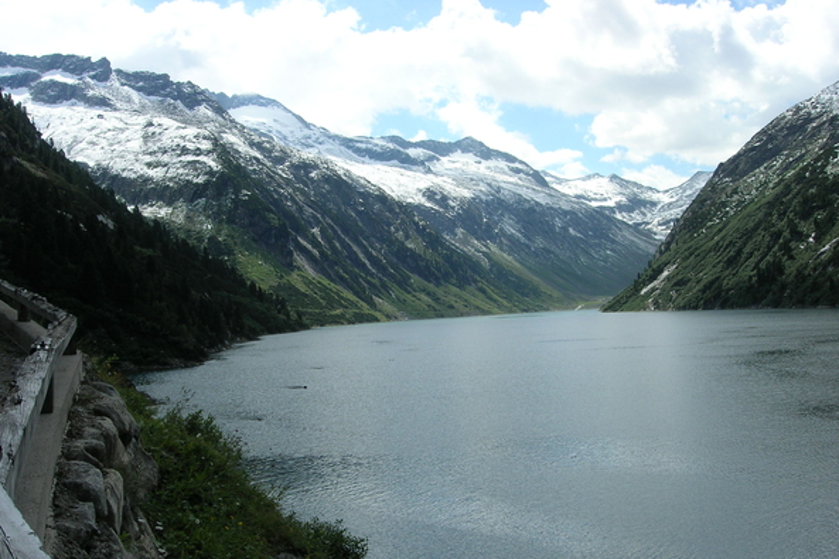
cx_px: 419
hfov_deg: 48.5
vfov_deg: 33.3
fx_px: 932
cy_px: 316
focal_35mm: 40
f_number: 4.8
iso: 64
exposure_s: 1/817
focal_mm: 7.8
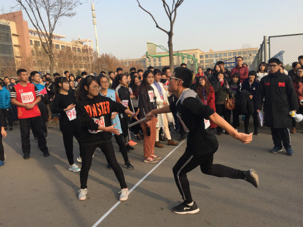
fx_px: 254
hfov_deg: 61.7
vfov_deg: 48.2
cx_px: 152
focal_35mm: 29
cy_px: 114
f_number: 2.2
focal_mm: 4.15
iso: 32
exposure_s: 1/682
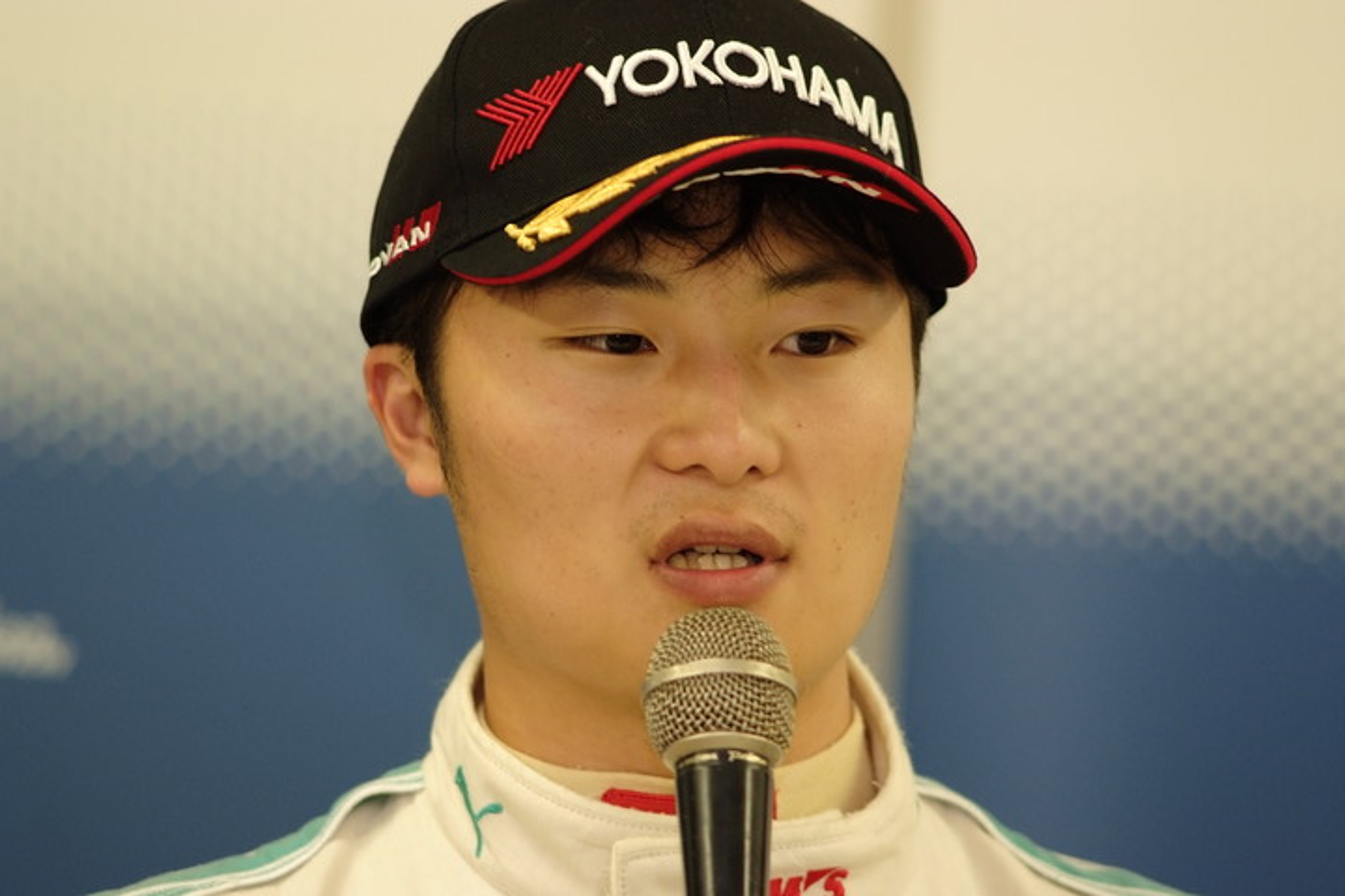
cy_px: 448
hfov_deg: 7.6
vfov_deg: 5.1
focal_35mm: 270
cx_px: 672
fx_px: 10087
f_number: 2.8
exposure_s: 1/125
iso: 800
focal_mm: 180
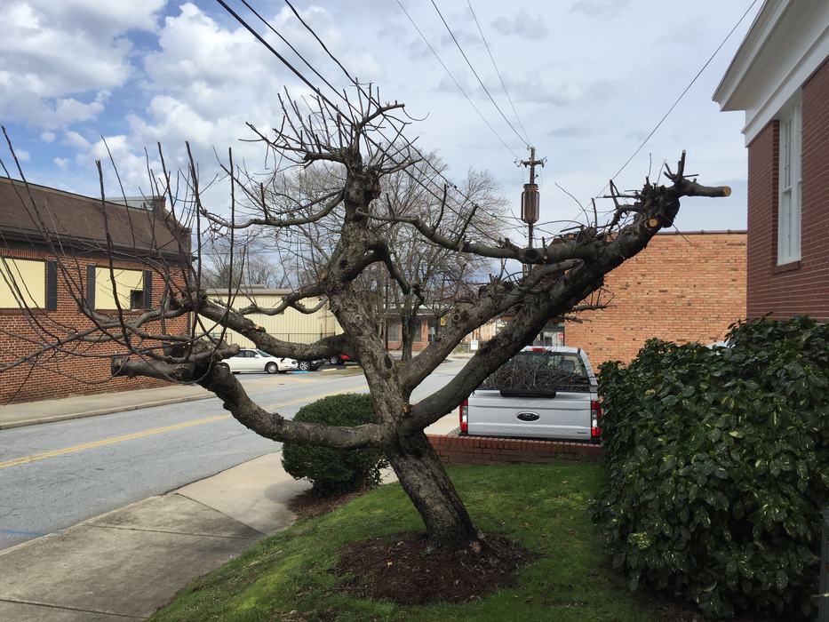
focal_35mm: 29
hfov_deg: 61.7
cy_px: 311
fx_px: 695
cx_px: 414
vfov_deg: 48.2
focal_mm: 4.15
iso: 32
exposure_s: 1/2198
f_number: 2.2
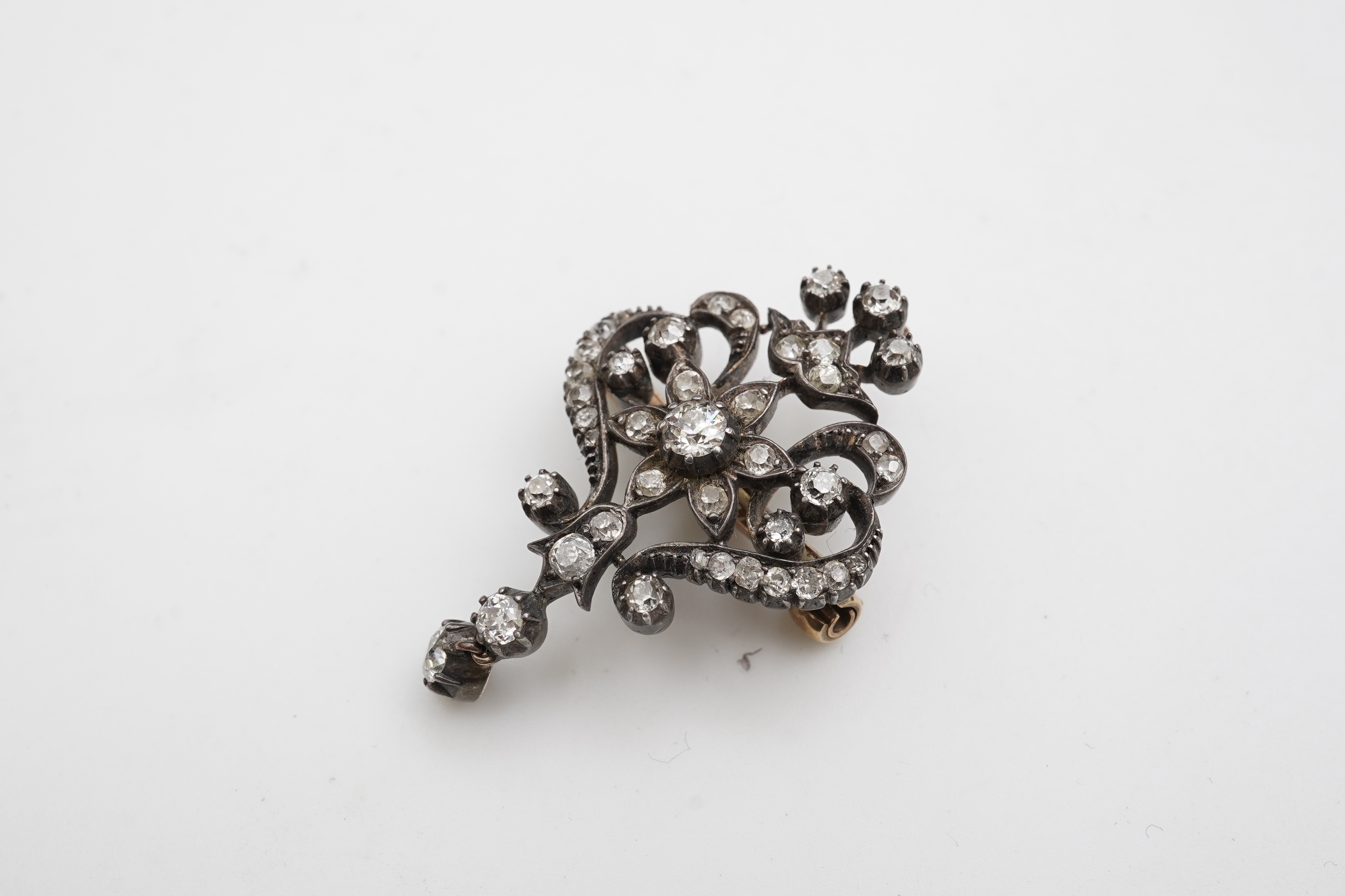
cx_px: 672
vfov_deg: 29.9
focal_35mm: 45
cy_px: 448
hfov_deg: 43.6
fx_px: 1681
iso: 400
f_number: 18
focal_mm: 30
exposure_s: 1/100
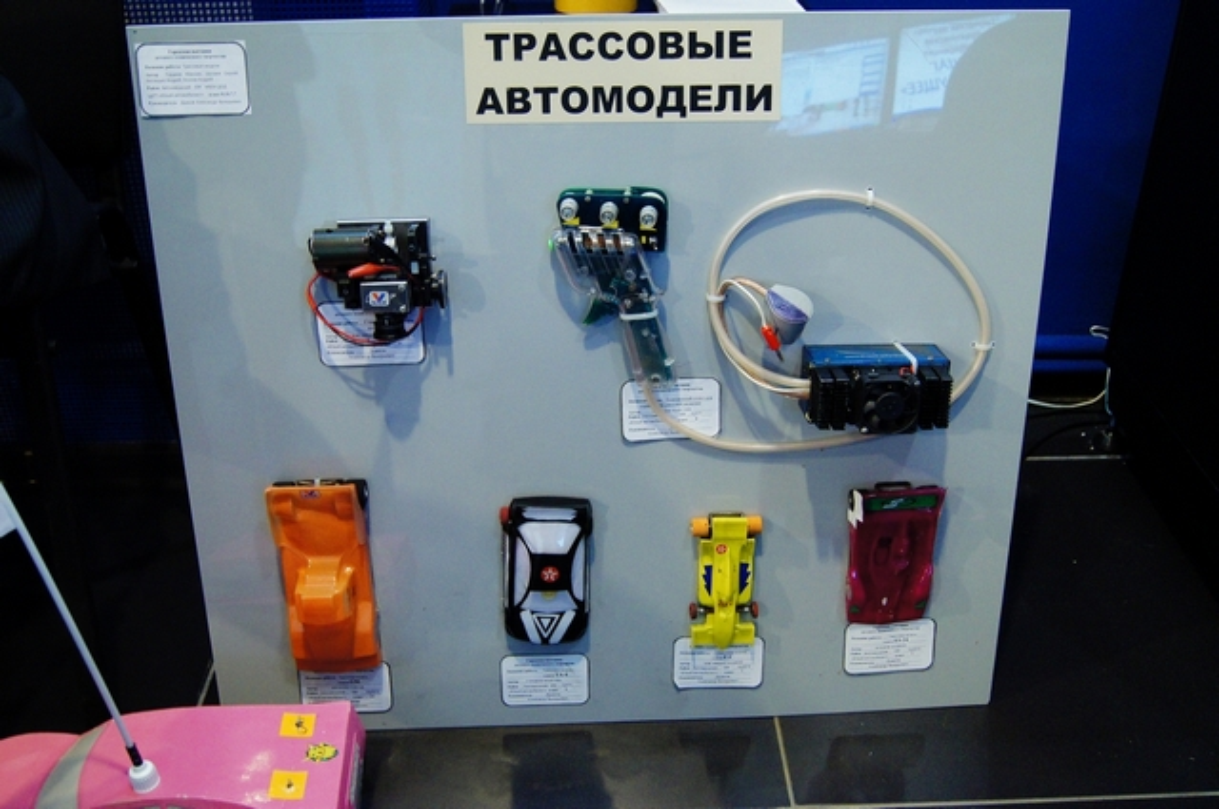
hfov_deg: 53.2
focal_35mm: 36
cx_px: 610
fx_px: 1217
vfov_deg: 36.8
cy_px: 404
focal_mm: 24
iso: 1600
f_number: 4
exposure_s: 1/25
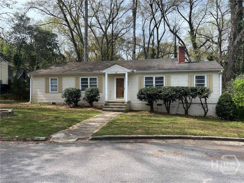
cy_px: 92
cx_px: 122
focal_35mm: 26
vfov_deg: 53.1
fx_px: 183
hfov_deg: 67.3
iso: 50
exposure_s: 1/1326
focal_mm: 5.7
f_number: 1.5
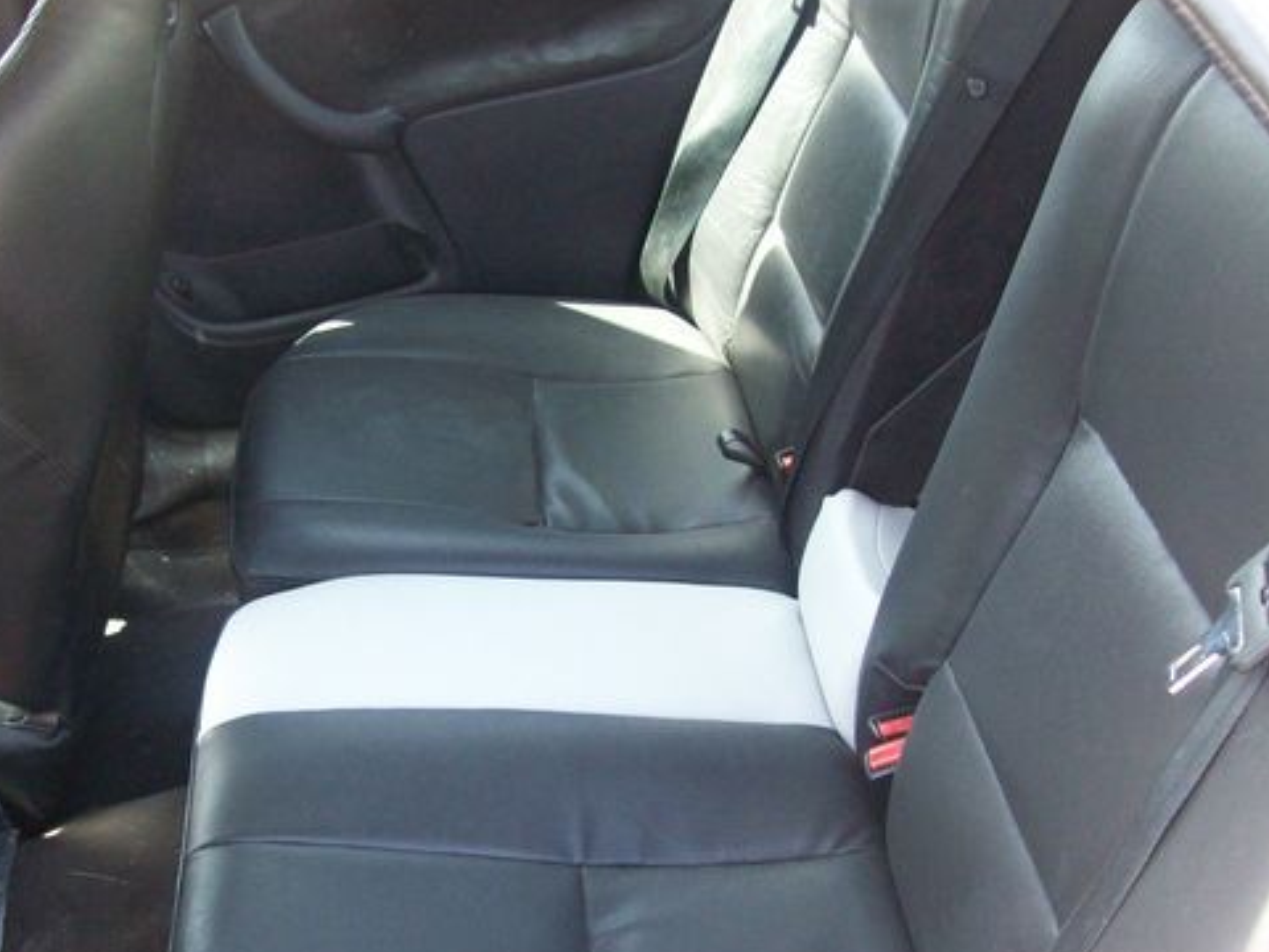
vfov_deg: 30.1
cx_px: 574
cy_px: 611
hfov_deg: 39.6
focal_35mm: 48
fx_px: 1760
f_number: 2.7
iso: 200
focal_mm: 6
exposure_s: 1/93.2
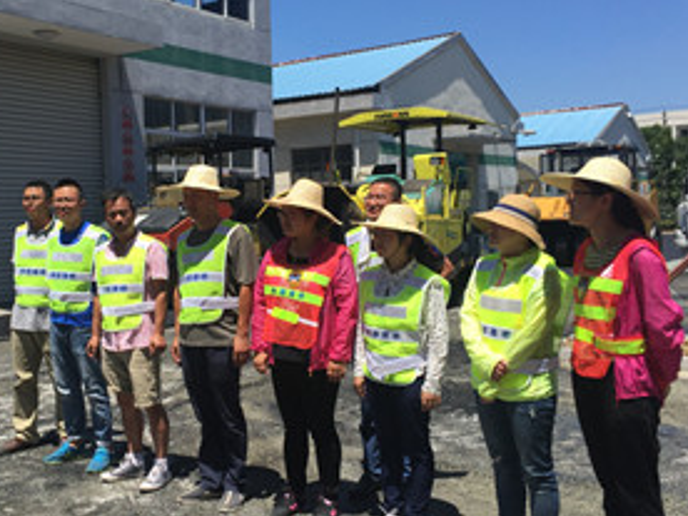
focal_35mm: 42
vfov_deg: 34.3
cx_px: 242
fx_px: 835
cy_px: 252
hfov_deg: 44.3
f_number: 2.2
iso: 32
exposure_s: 1/2198
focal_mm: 4.15
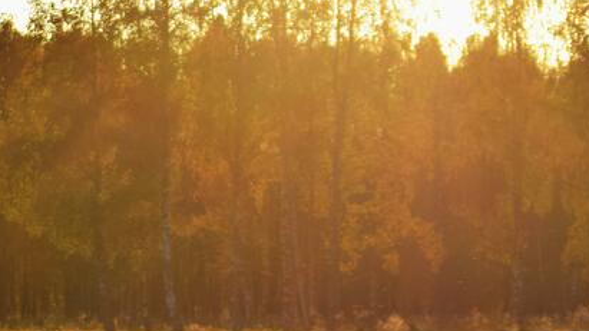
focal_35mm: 253
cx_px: -242
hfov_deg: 8.4
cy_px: 294
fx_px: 3943
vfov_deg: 4.8
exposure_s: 1/640
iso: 200
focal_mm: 55
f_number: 13
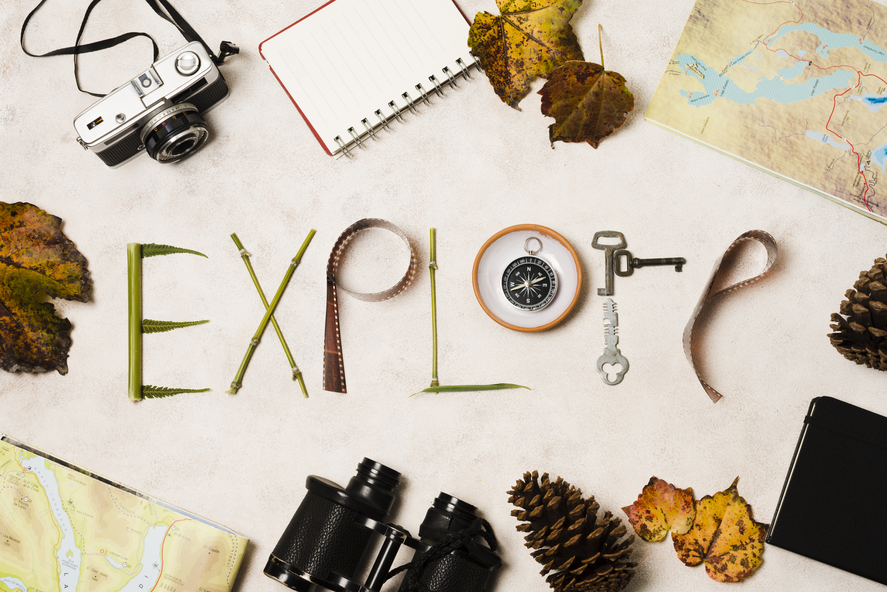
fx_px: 1293
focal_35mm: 52
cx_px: 444
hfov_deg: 37.9
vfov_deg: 25.8
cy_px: 296
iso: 160
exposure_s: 1/160
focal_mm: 35
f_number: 8
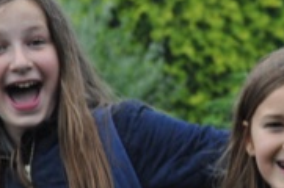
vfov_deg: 3.4
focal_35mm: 398
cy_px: 125
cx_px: 234
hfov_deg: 5.2
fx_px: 3134
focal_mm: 120
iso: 2000
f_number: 9
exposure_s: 1/320
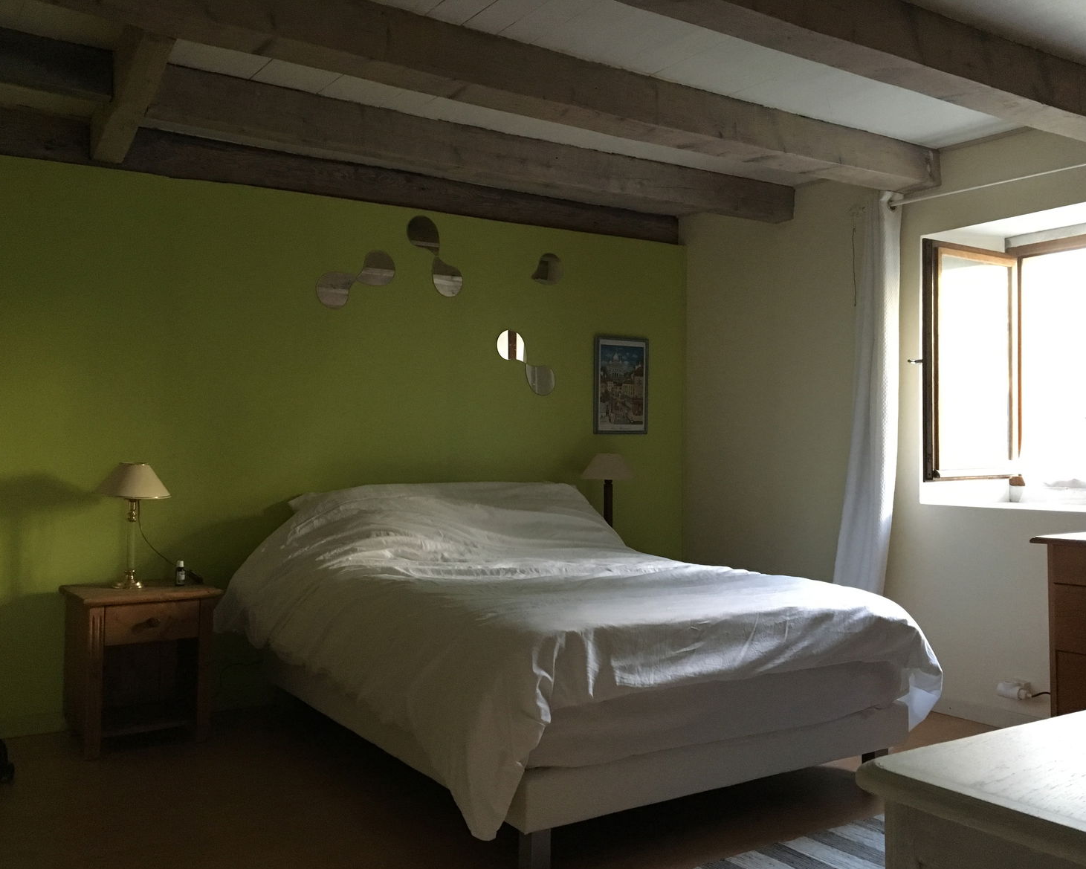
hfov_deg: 57.2
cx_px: 541
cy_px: 445
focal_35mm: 31
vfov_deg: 47.1
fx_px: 996
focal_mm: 4.15
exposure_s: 1/17
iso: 250
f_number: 2.2
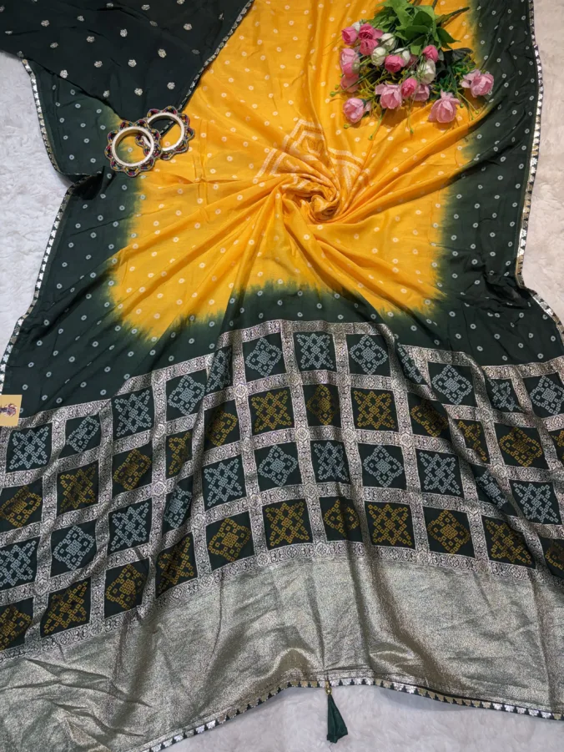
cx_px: 282
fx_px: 565
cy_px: 376
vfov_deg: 67.3
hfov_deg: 53.1
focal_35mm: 26
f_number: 1.6
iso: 32
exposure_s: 1/100
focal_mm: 5.96
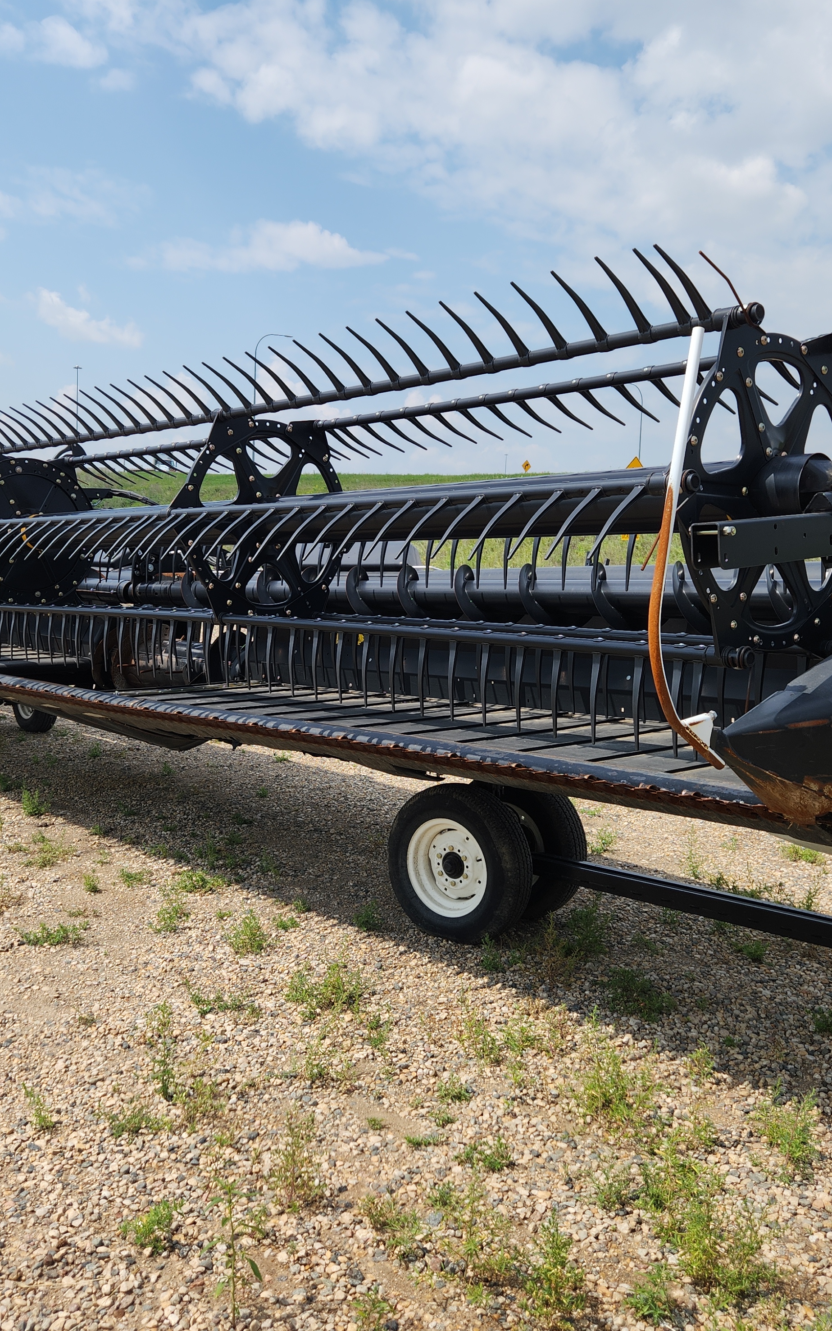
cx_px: 369
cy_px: 664
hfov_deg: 38.3
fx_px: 1197
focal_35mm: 33
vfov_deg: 58.1
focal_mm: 5.4
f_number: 1.8
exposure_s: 1/1844
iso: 20
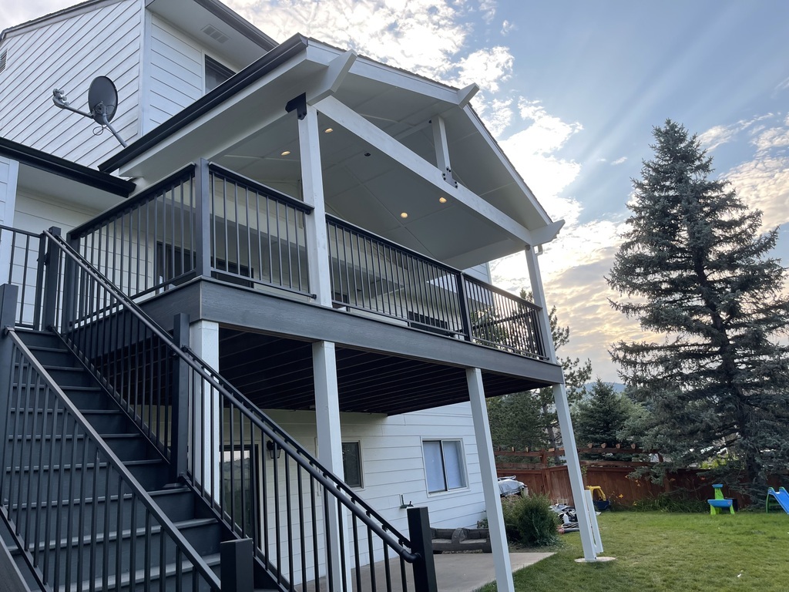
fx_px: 593
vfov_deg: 53.1
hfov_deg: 67.3
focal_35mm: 26
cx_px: 394
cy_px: 296
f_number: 1.6
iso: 32
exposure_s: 1/507
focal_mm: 5.1
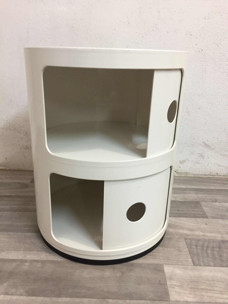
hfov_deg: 48.2
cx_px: 114
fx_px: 255
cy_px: 152
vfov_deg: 61.7
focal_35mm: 29
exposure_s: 1/33
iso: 160
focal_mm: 4.15
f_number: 2.2
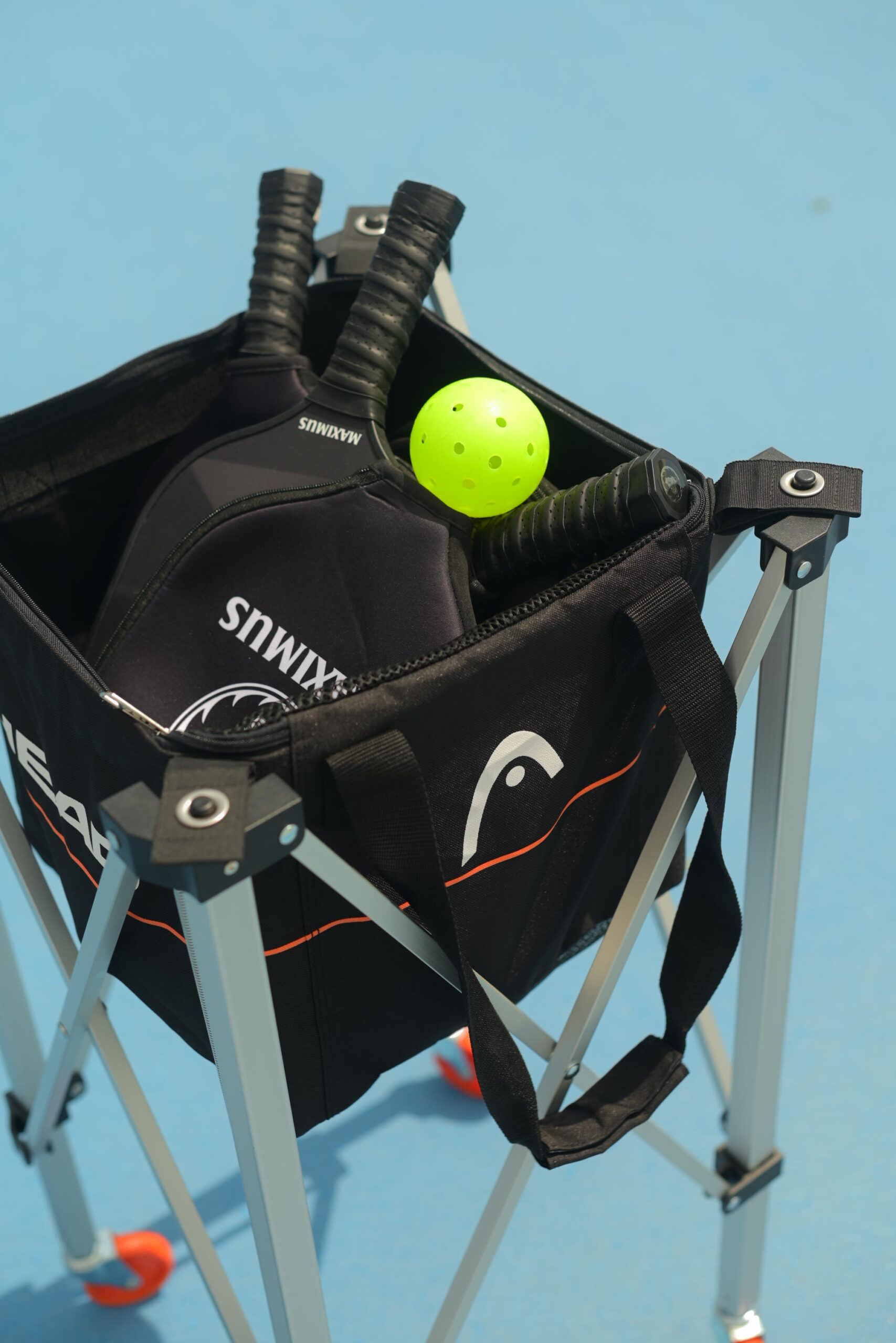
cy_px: 672
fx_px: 1866
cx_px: 448
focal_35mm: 50
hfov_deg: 27.0
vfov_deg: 39.6
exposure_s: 1/800
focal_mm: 50
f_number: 3.5
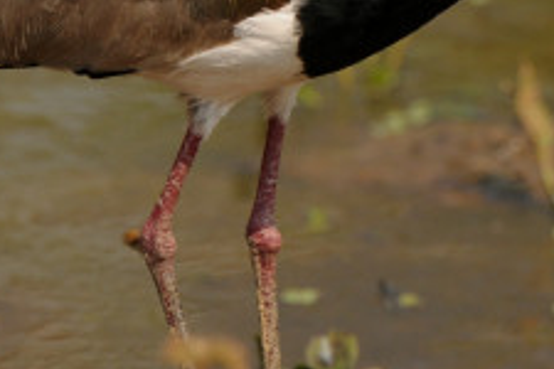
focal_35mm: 1602
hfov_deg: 1.3
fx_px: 24651
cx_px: 310
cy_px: 17
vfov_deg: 0.9
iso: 200
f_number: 6.3
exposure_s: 1/640
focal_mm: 400
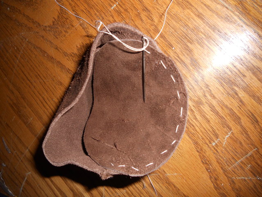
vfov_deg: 51.4
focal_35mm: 27
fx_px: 204
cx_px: 131
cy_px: 98
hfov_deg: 65.3
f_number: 8
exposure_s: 1/25
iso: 80
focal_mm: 4.9
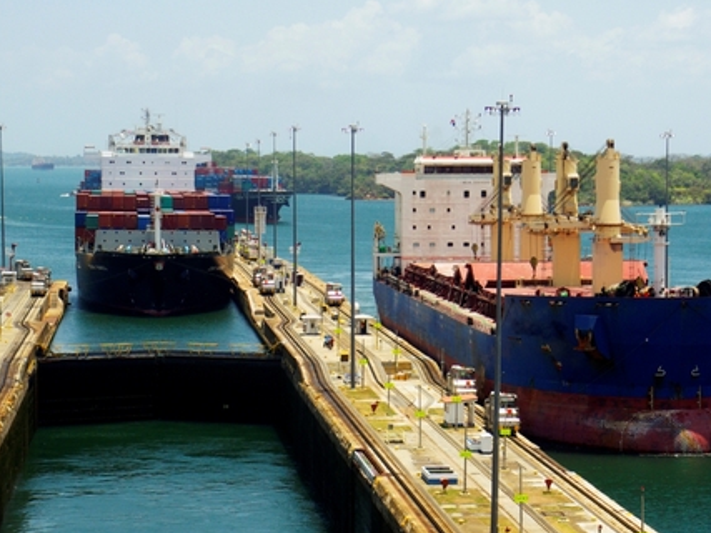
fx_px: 2356
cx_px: 451
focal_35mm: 115
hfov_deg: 17.1
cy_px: 340
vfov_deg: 12.9
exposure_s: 1/350
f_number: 8
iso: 200
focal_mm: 53
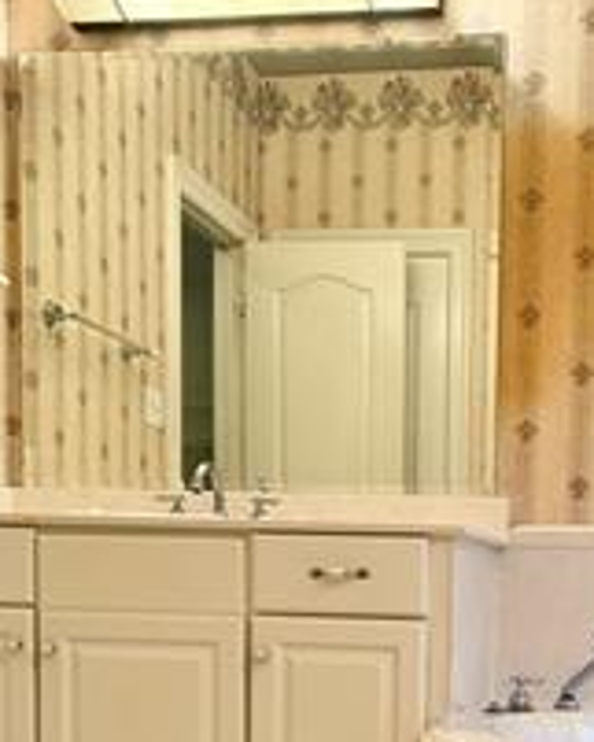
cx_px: 539
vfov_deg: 31.6
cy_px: 701
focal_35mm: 56
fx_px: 1230
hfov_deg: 26.2
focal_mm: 6.76
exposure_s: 1/120
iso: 250
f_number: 1.78
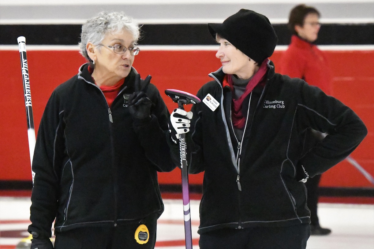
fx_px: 2493
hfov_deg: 8.6
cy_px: 124
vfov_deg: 5.7
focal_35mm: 240
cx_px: 187
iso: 40000
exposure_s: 1/1000
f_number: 5.6
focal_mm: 160
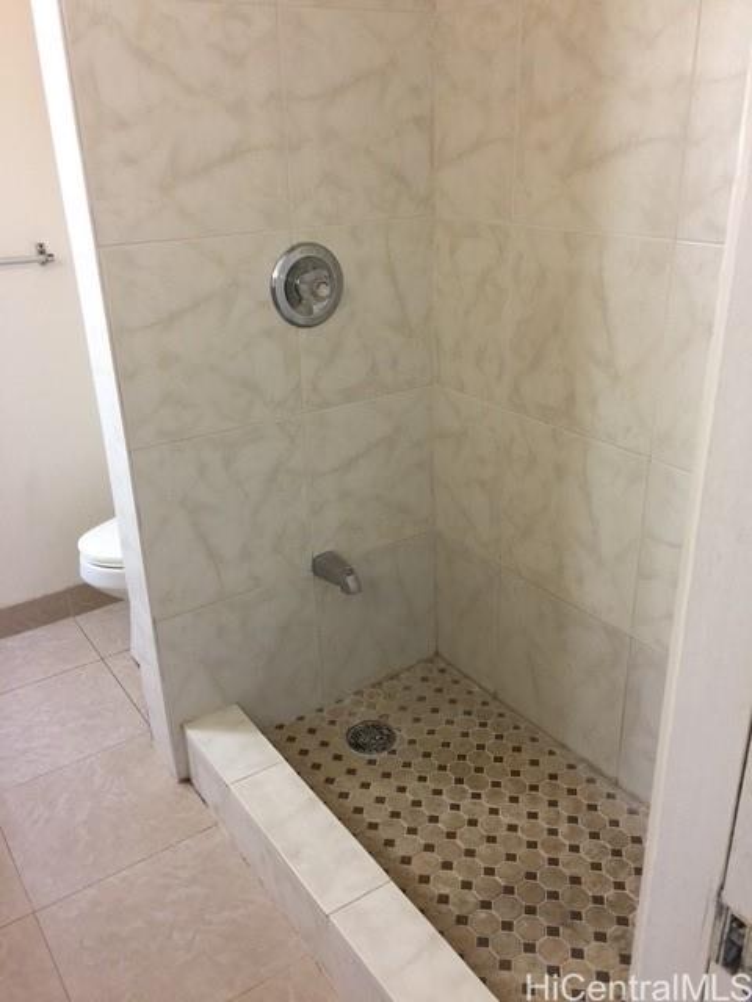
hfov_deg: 48.2
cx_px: 376
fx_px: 840
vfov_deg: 61.7
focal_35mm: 29
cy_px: 501
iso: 64
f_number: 2.2
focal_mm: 4.15
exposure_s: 1/15
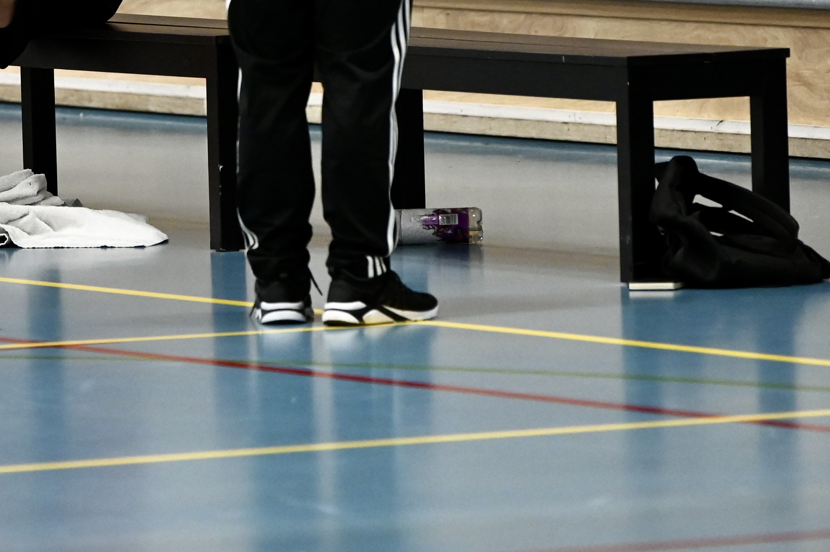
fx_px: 12348
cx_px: -54
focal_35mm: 536
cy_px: -60
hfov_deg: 3.8
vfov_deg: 2.6
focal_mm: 200
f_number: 4
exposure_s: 1/1000
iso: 3200
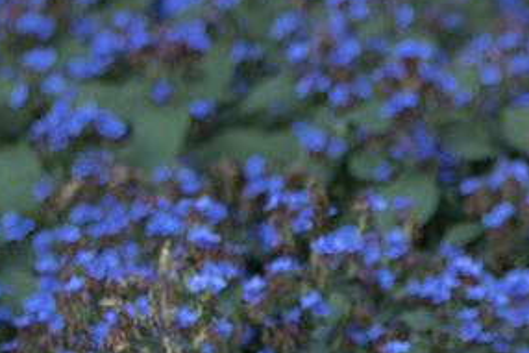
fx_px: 7086
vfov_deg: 2.9
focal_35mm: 482
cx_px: 588
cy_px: 388
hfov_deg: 4.3
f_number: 2.8
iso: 100
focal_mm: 115
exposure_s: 1/500
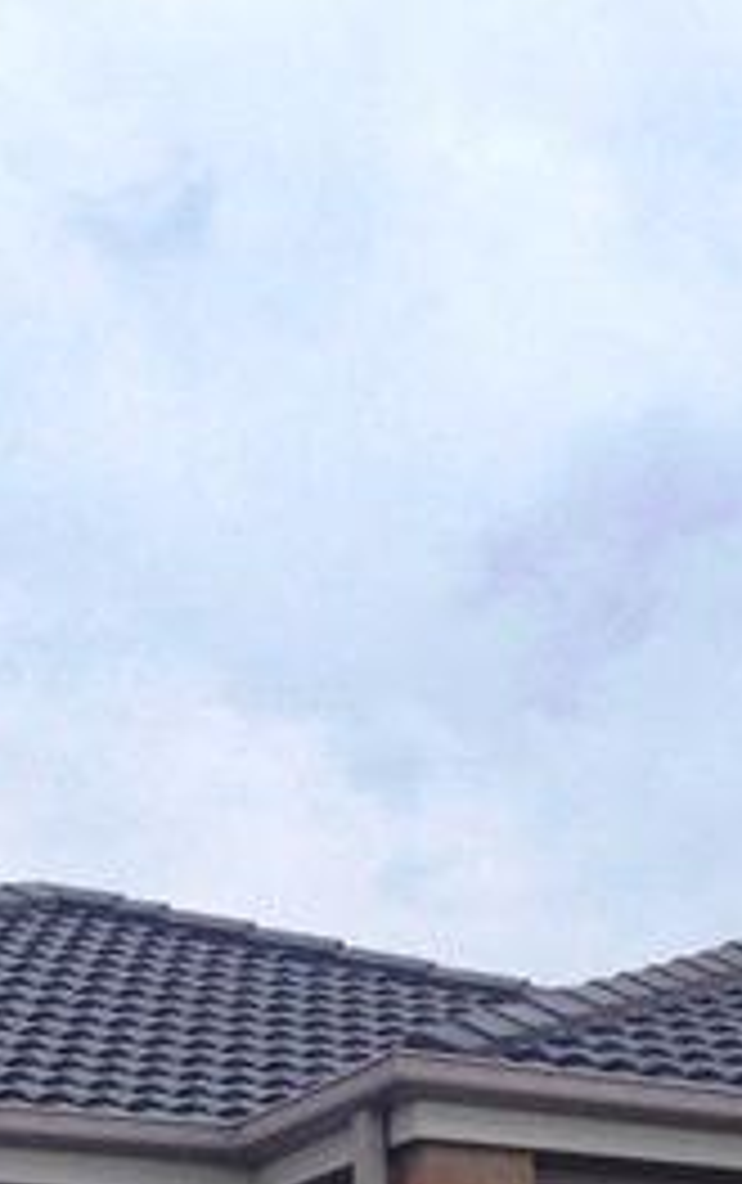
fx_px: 4388
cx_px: 355
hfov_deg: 9.7
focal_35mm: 136
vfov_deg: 14.8
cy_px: 1436
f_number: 2.4
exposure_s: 1/60
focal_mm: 4.12
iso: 64
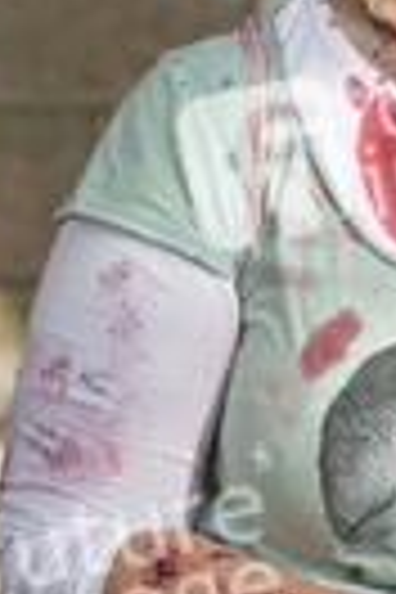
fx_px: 6006
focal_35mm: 364
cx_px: 540
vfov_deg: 5.7
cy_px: 369
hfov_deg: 3.8
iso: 400
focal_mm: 120
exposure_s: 1/160
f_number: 6.3
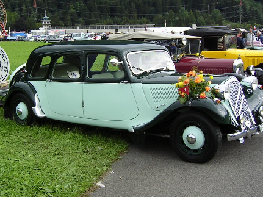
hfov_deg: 34.9
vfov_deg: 26.5
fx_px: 418
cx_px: 120
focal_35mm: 55
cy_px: 88
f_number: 4.8
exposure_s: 1/178
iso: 50
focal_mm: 5.8
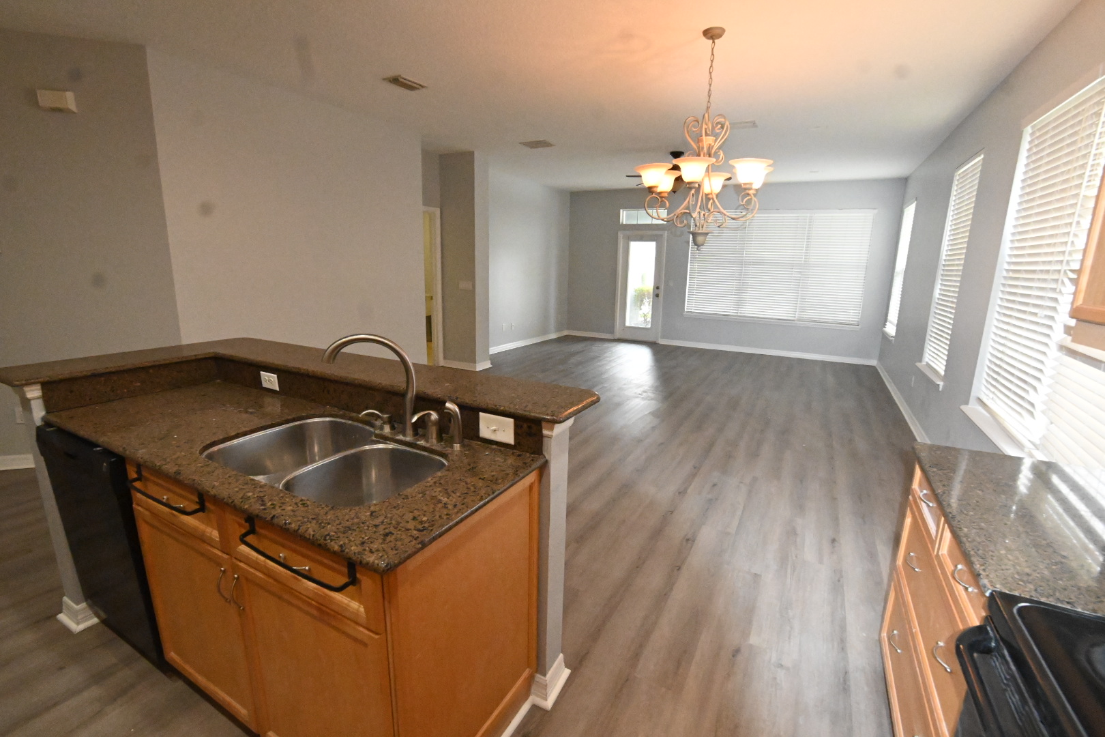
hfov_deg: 100.4
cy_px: 368
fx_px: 460
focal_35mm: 15
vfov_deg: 77.3
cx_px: 552
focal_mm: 10
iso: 10000
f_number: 8
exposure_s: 1/200
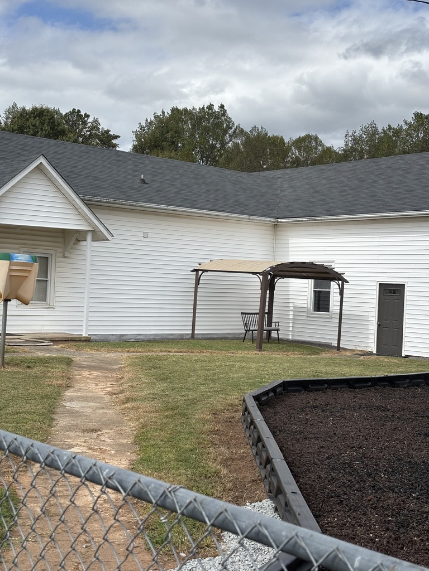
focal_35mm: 52
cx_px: 214
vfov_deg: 36.8
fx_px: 859
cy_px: 286
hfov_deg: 28.0
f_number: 1.6
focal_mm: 5.96
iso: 40
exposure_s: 1/3534
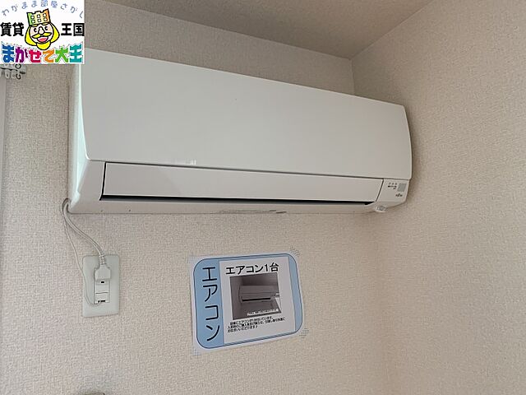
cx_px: 263
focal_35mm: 26
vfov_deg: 53.1
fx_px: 395
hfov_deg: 67.3
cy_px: 198
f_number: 1.8
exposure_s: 1/102
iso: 100
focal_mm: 4.25
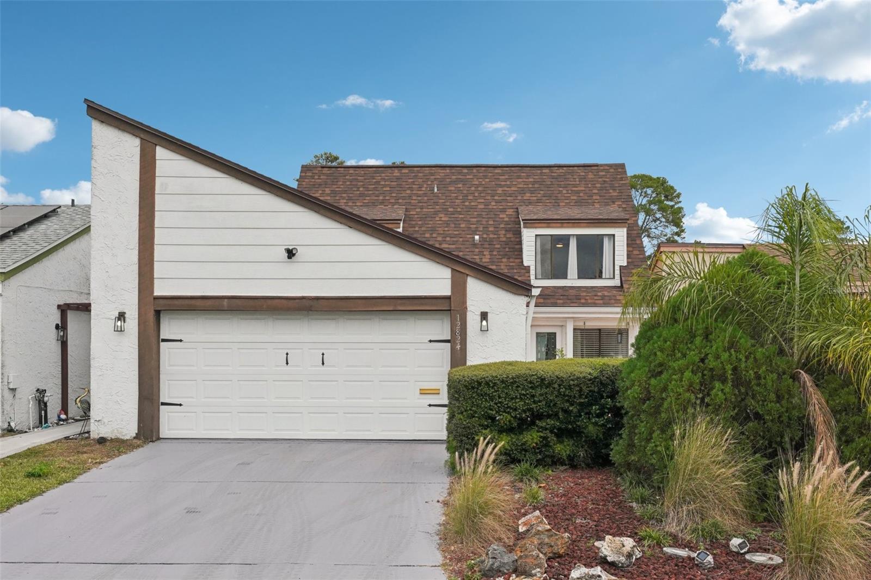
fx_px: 798
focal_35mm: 33
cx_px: 436
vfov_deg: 40.0
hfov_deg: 57.2
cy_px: 290
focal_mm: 22
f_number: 8
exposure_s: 1/1000
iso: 640
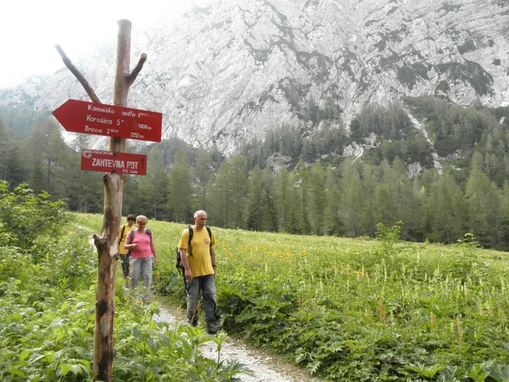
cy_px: 191
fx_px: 412
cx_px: 254
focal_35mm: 28
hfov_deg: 63.4
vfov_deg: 49.7
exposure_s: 1/60
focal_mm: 5
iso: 64
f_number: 3
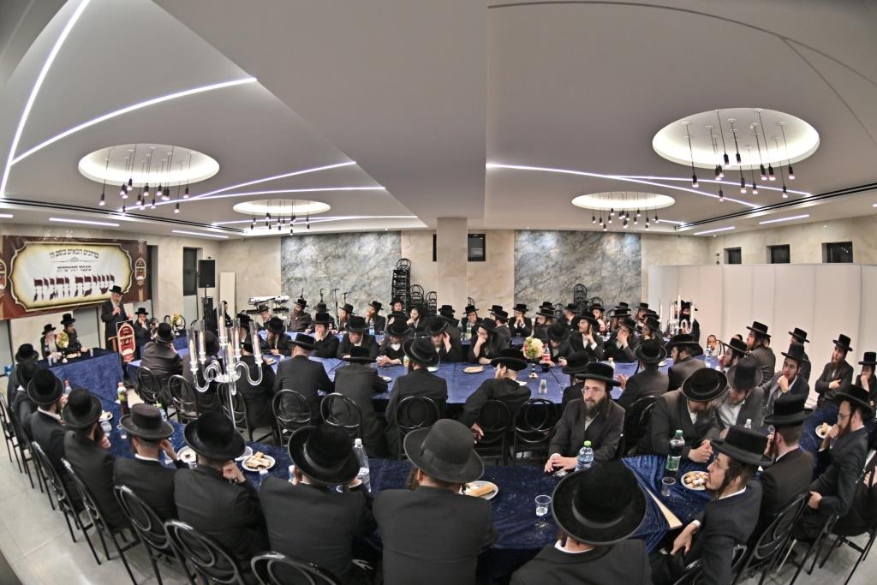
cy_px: 292
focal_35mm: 15
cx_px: 438
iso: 500
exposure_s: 1/160
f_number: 2.8
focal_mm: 10.5
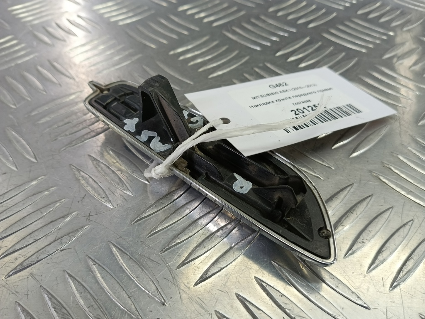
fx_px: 282
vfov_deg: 58.9
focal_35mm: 23
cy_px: 160
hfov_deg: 73.9
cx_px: 212
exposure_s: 1/50
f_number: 1.6
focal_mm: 4.11
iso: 114
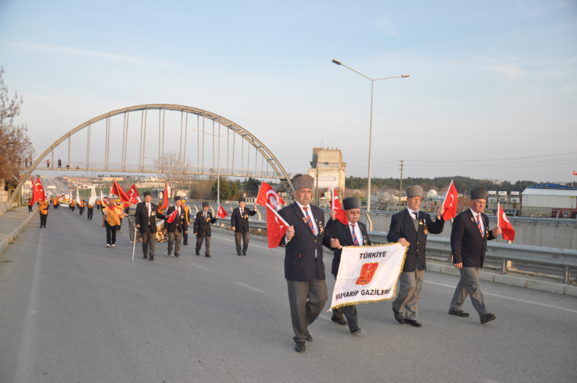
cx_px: 288
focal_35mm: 27
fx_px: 432
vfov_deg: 47.8
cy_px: 192
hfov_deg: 67.5
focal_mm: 18
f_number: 4
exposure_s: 1/200
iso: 200
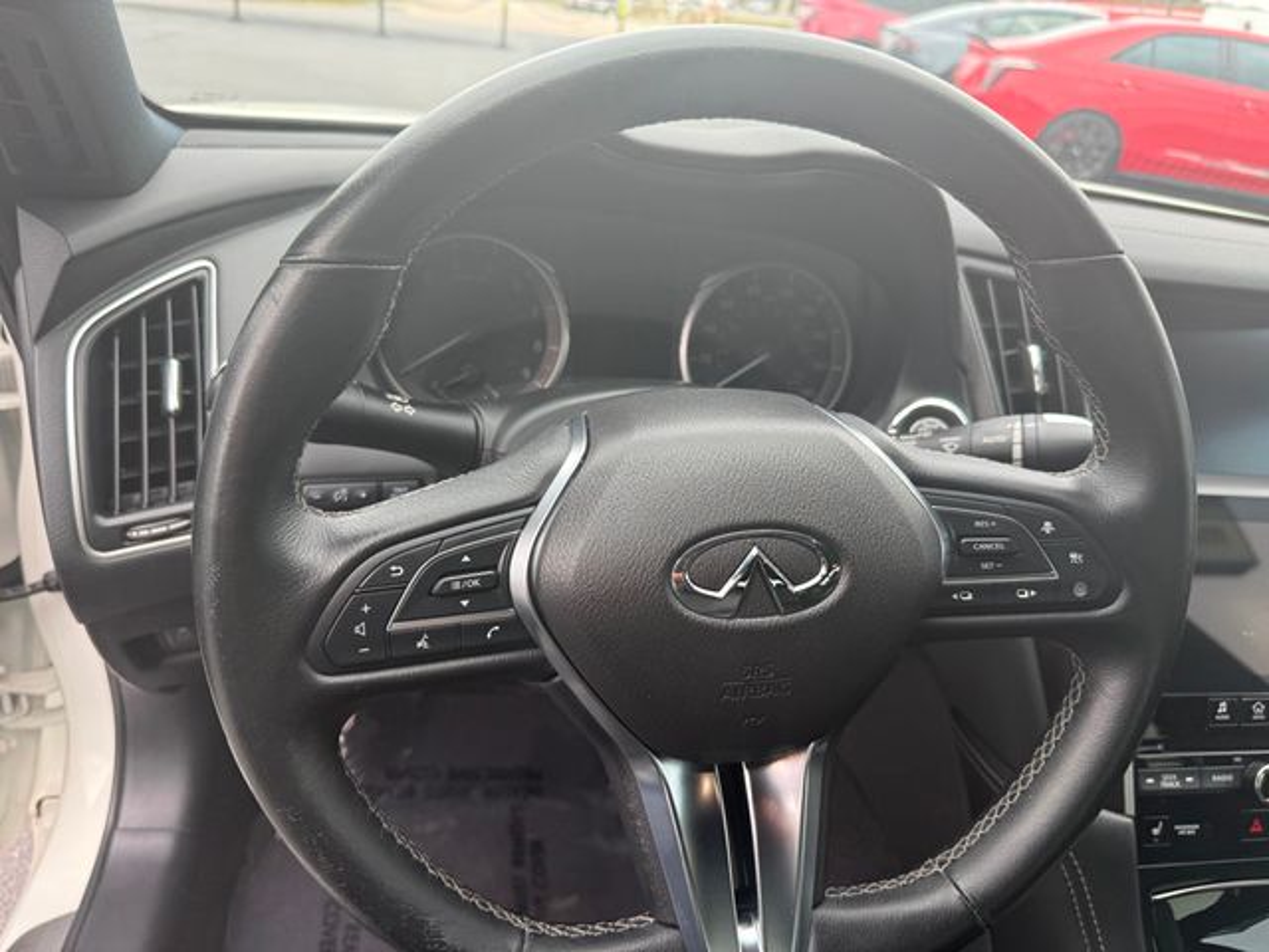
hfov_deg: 71.6
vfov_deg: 56.8
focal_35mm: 24
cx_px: 634
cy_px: 476
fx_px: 880
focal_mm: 6.76
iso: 100
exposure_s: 1/336
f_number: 1.78
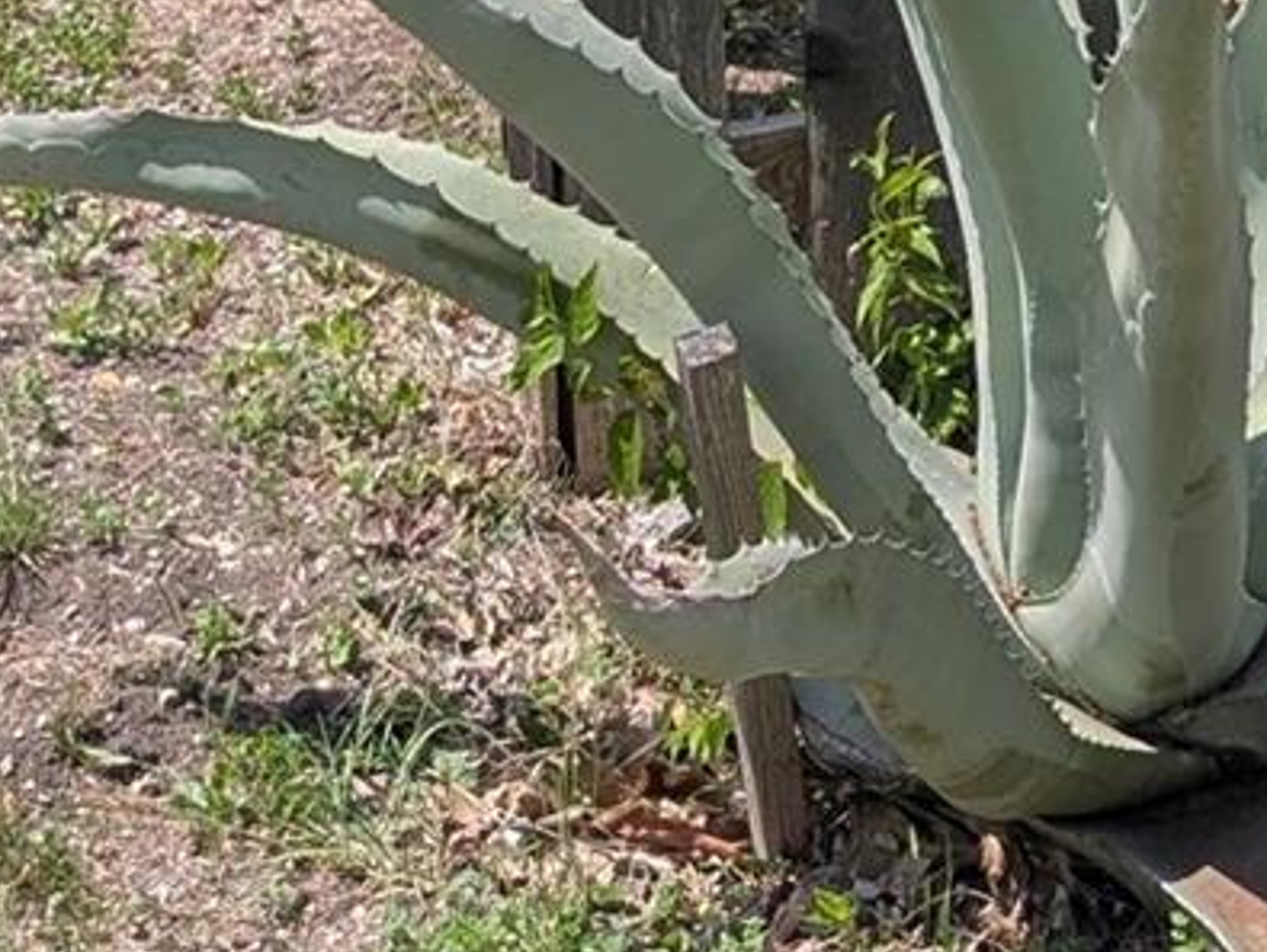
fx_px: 4543
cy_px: -1372
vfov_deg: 10.3
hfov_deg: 15.3
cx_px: 1556
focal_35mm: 124
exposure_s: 1/1280
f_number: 1.68
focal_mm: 6.9
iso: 21
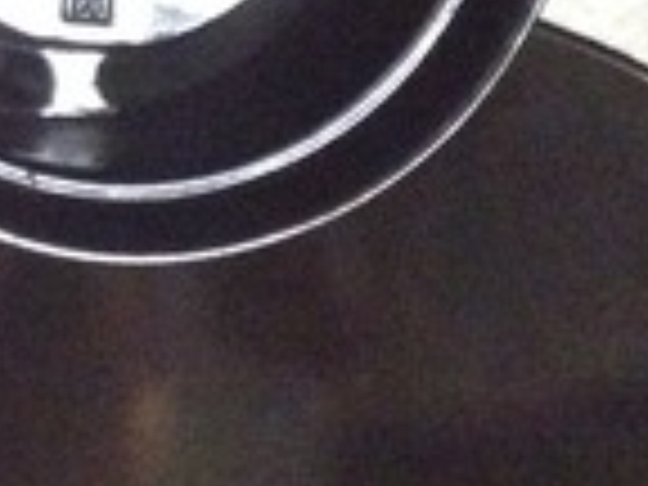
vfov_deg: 7.4
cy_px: -320
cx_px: -184
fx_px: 3650
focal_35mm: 195
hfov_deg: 10.0
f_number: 2.4
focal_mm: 4.28
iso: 800
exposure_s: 1/15
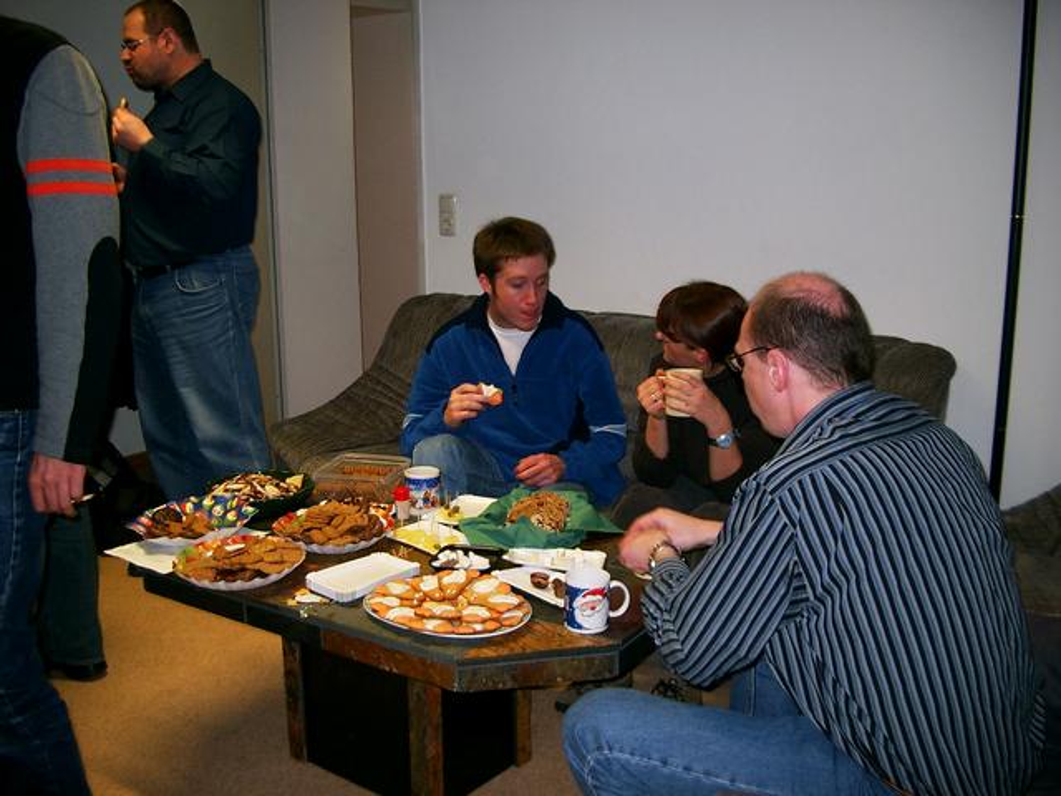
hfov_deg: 50.1
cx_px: 530
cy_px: 398
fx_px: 1134
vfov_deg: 38.7
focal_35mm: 37
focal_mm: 7.6
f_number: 2.6
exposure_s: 1/60
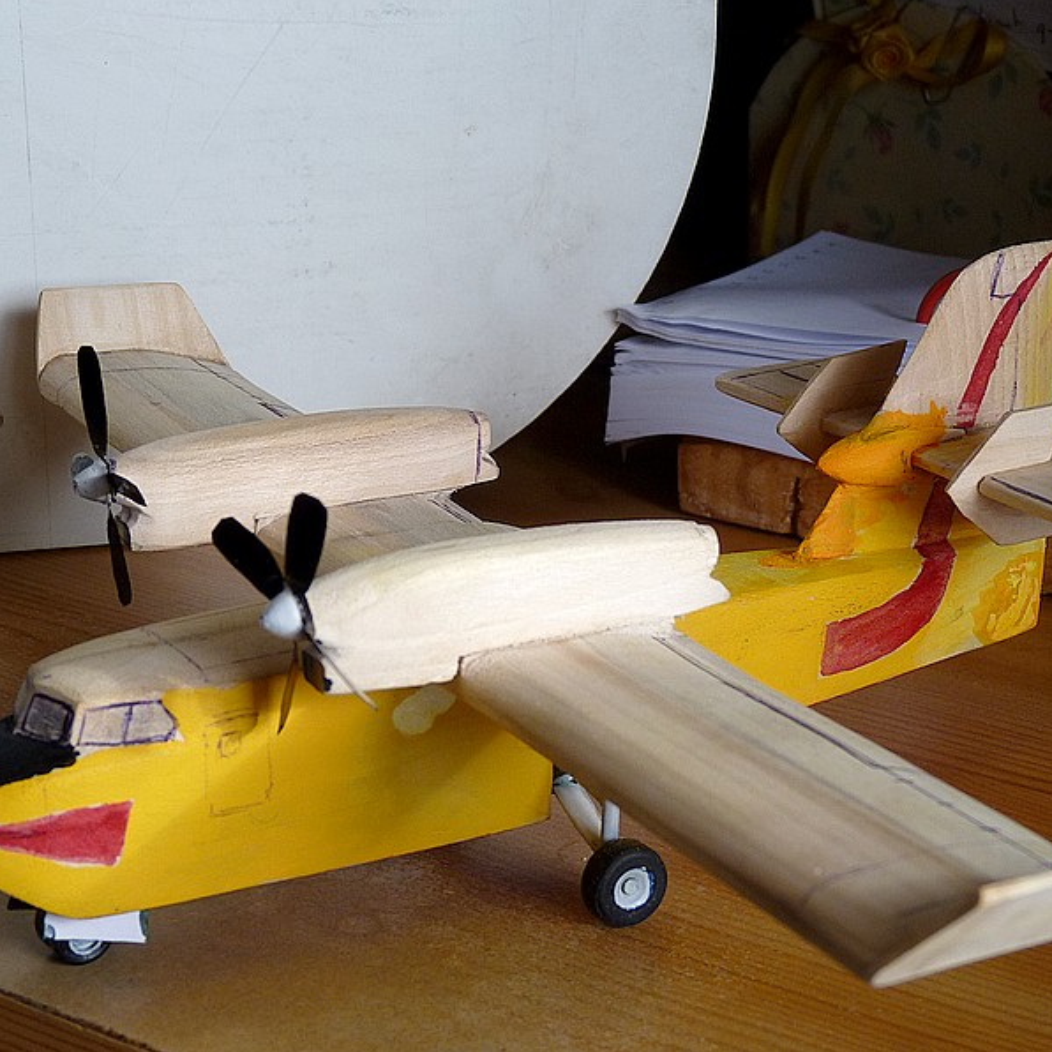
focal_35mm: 83
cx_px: 563
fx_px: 2854
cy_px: 526
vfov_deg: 20.9
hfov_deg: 20.9
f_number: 3.4
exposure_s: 1/40
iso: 125
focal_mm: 12.4
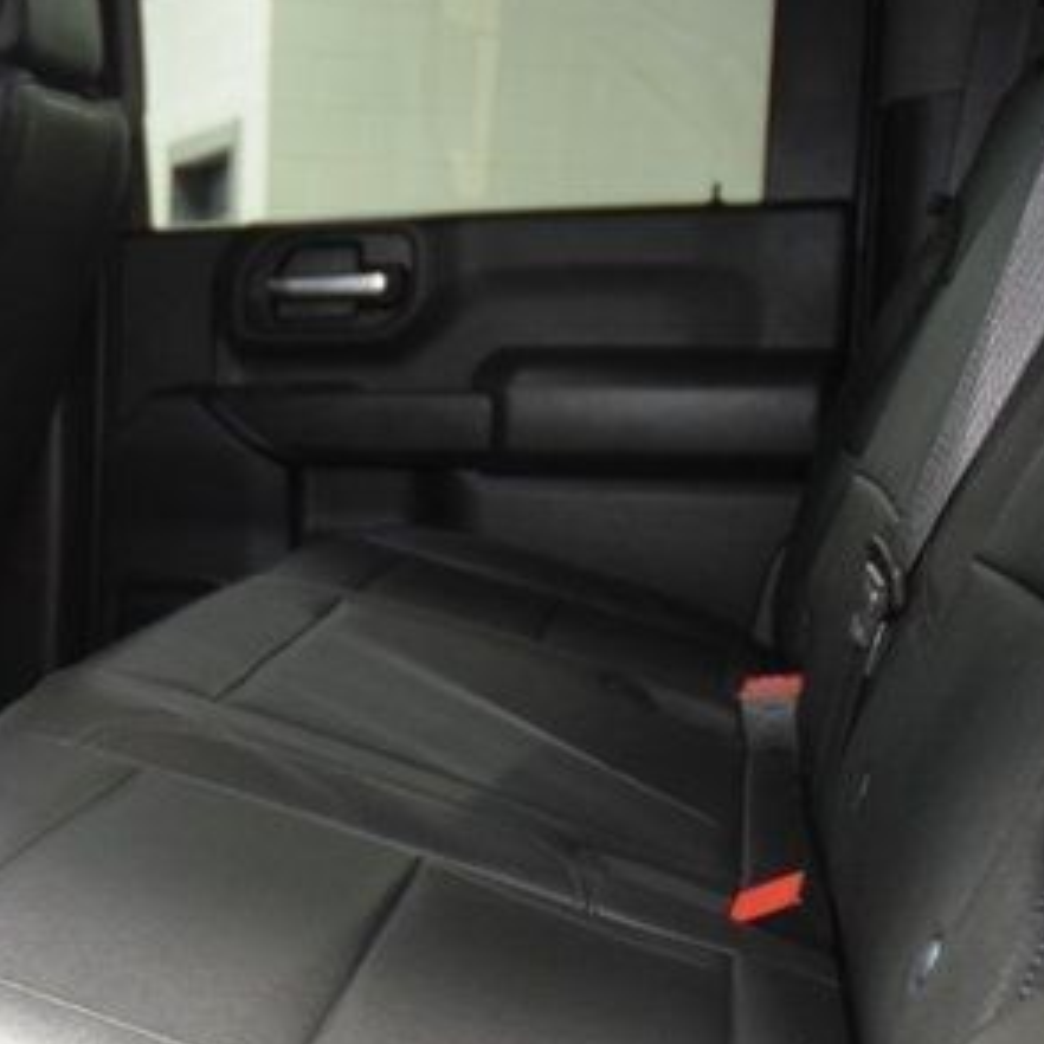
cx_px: -39
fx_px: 1706
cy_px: 737
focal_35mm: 50
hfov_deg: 31.1
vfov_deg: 33.6
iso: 2500
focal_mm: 18
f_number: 3.5
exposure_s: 1/40
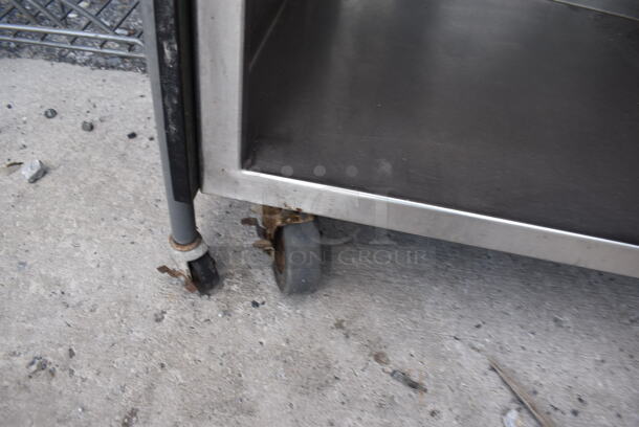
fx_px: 480
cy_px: 214
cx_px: 320
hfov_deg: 67.3
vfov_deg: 48.0
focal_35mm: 27
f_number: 5.6
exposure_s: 1/125
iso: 220
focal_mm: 18
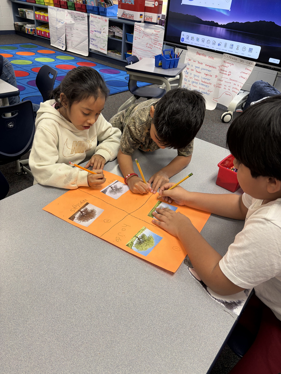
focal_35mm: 26
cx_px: 140
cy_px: 187
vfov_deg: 67.3
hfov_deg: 53.1
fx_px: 281
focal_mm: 5.96
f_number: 1.6
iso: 80
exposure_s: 1/60
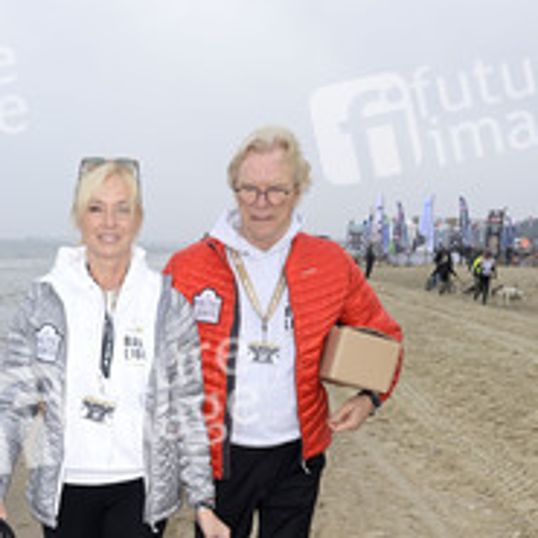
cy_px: 553
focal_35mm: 44
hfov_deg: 38.1
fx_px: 774
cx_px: 195
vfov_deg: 34.5
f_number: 9
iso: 640
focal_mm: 24
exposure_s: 1/250
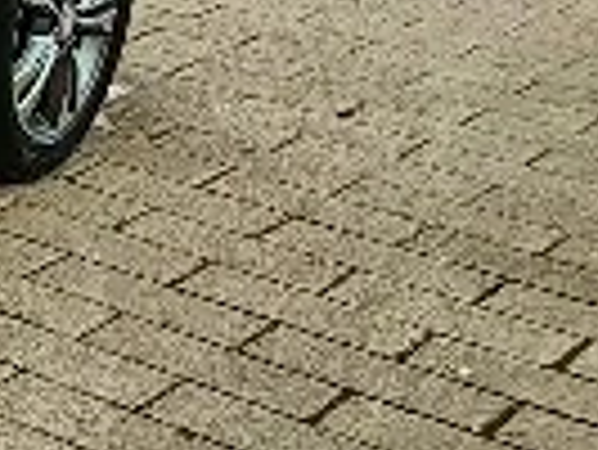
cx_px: -1484
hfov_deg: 9.5
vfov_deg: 11.6
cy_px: -302
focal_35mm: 120
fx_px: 2075
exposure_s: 1/250
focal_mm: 1.96
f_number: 2.2
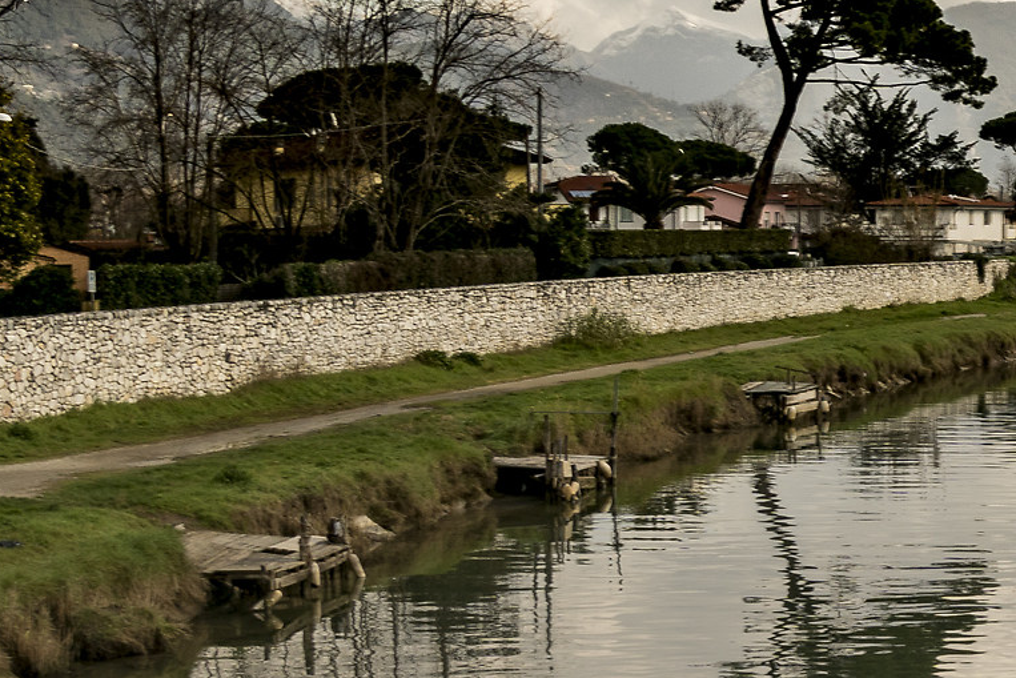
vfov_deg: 5.3
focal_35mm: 260
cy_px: 446
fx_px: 7327
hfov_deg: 7.8
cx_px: 1399
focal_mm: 55
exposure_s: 1/50
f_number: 20
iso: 50
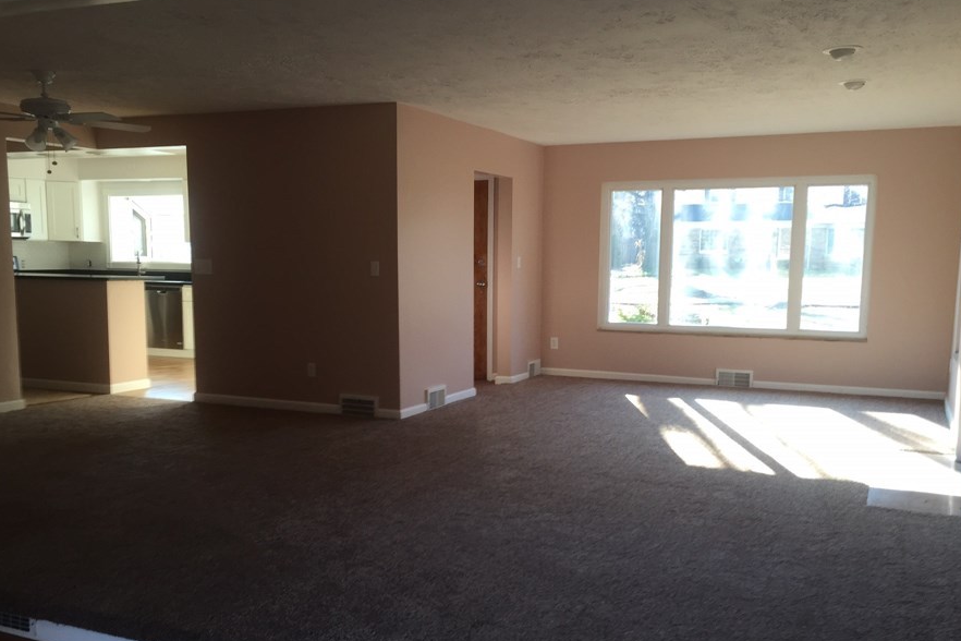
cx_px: 466
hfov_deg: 54.4
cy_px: 385
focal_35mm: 35
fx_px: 934
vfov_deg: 37.7
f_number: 2.2
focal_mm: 4.15
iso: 40
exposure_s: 1/60
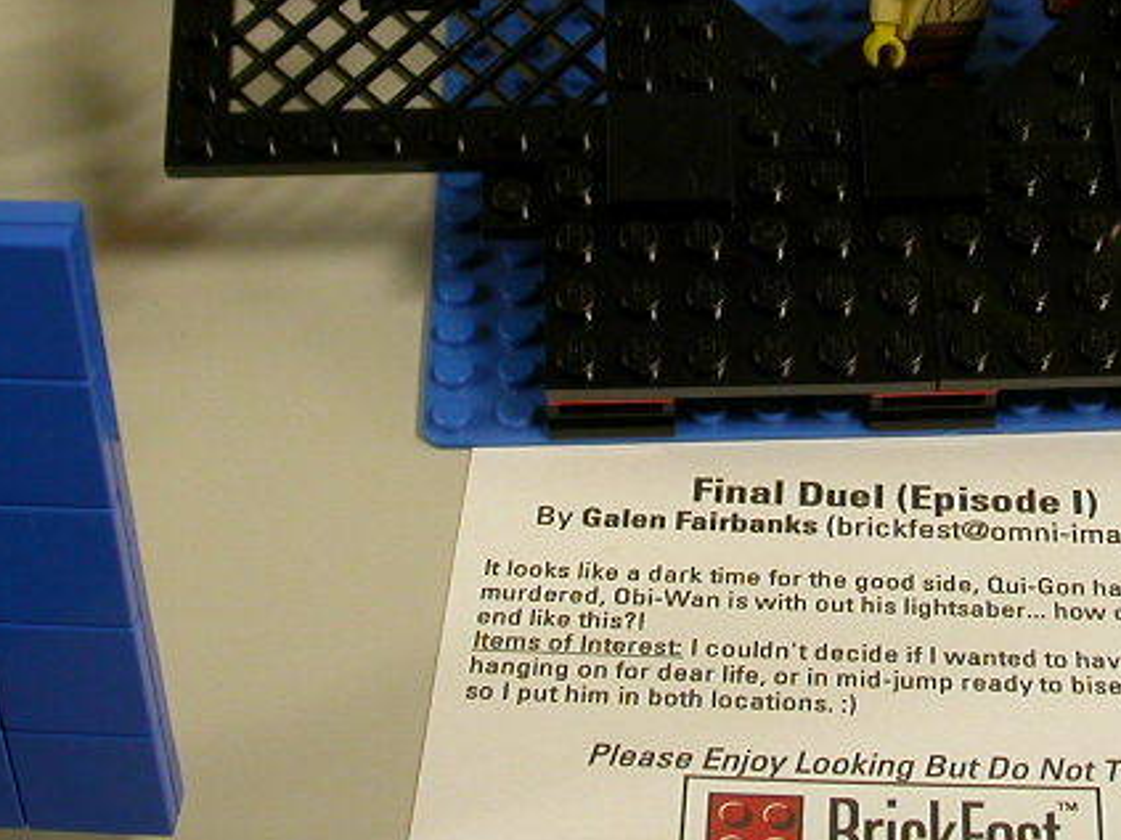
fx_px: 2978
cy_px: 225
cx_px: 795
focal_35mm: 92
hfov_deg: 21.2
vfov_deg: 16.0
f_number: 2.6
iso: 100
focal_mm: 7.85
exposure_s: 1/19.3
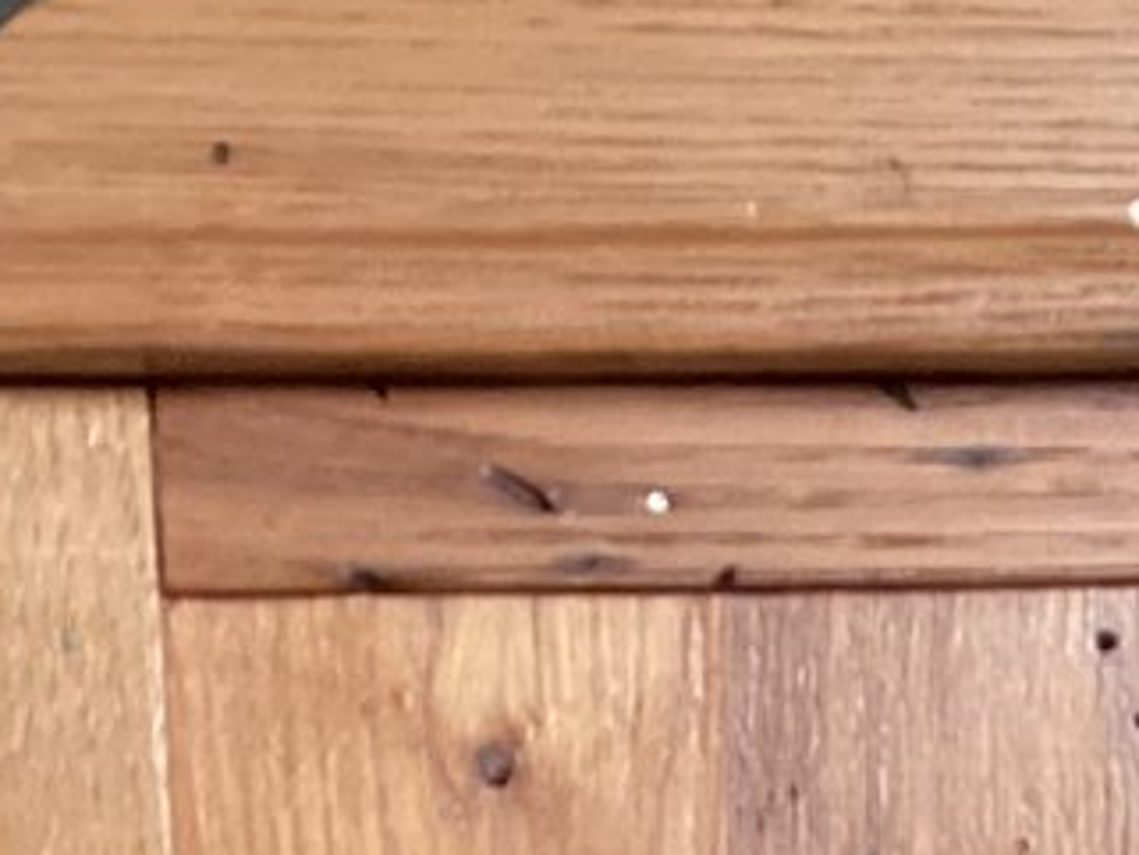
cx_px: 1063
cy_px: 1581
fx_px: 4806
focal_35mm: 146
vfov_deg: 9.6
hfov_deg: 13.4
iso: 250
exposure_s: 1/60
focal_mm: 3.3
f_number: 2.4
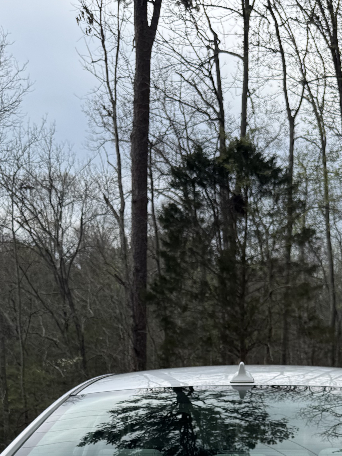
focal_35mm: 60
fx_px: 790
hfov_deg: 24.3
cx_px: 221
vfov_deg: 28.4
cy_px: 536
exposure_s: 1/2174
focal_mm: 6.76
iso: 80
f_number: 1.78
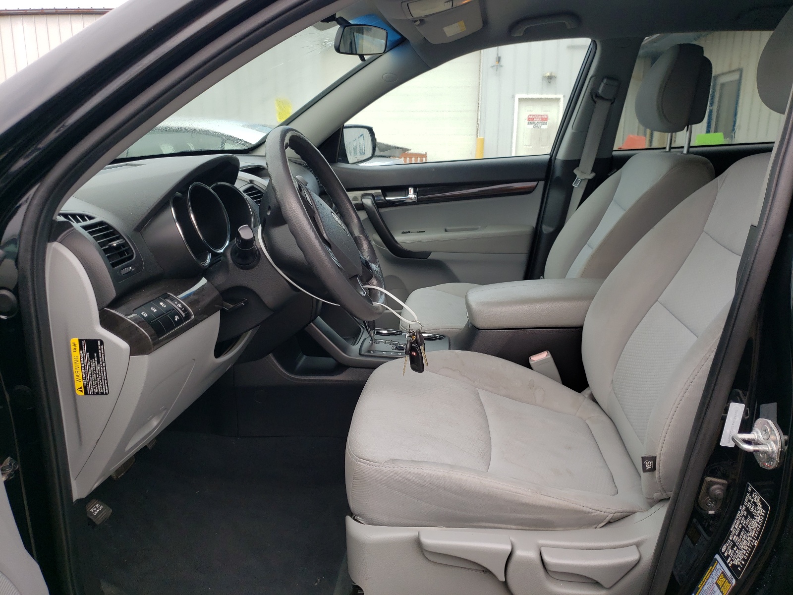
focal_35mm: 26
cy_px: 298
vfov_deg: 53.1
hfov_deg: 67.3
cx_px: 396
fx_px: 596
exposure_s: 1/455
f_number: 1.5
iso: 50
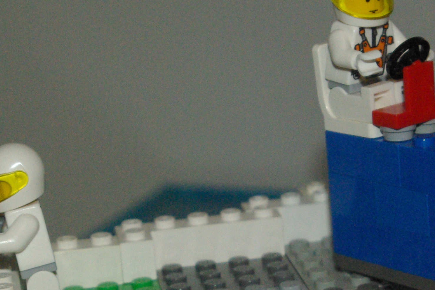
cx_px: 245
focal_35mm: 157
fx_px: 1897
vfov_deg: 8.7
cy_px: 183
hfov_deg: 13.1
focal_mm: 40
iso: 1600
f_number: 8
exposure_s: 1/60
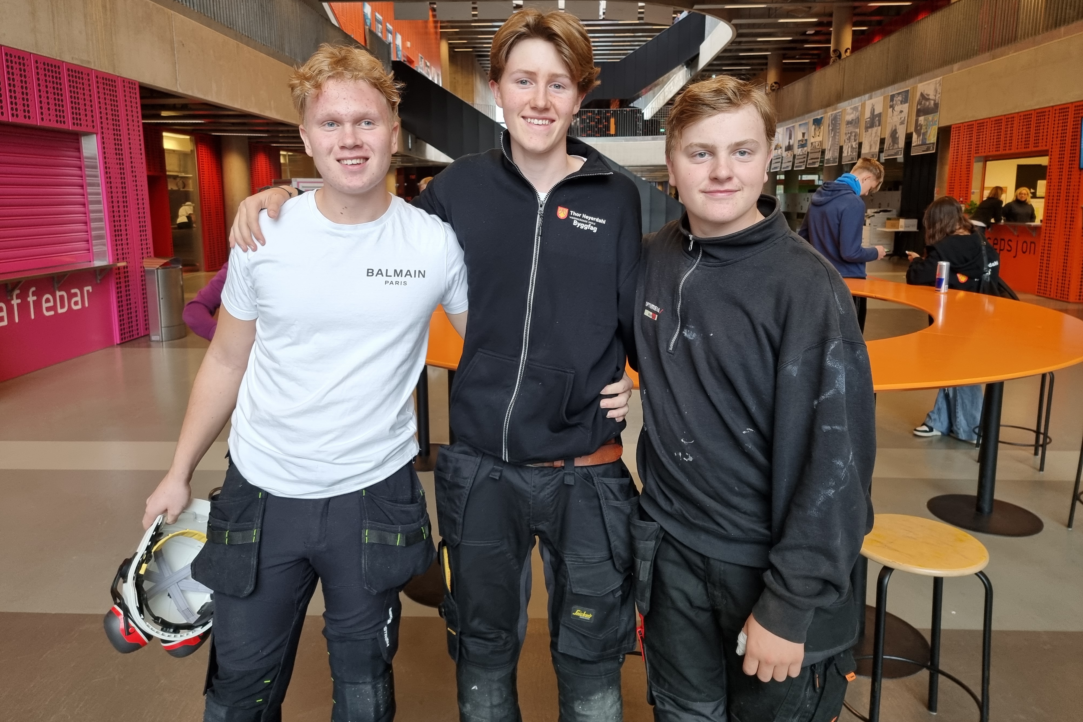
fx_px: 752
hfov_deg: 71.5
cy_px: 319
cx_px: 541
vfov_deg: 51.2
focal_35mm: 25
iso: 125
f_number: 1.8
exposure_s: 1/100
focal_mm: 6.7
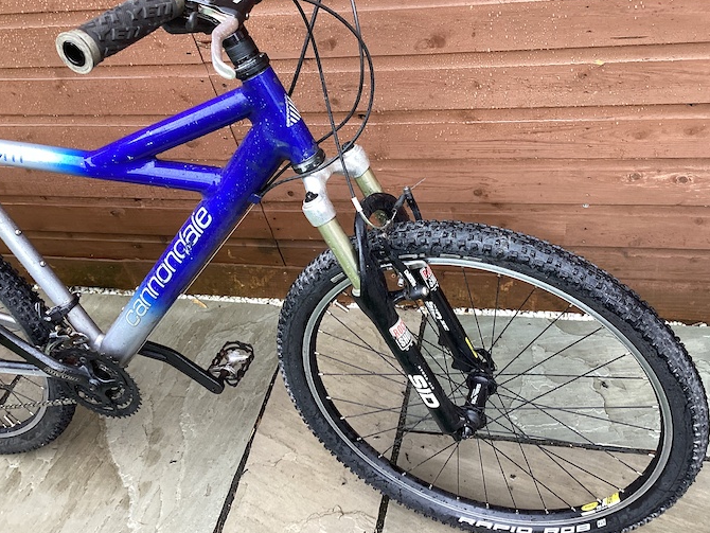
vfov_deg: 38.6
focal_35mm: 37
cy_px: 239
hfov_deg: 49.9
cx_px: 411
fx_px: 759
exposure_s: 1/120
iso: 40
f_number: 2.4
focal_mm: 3.3
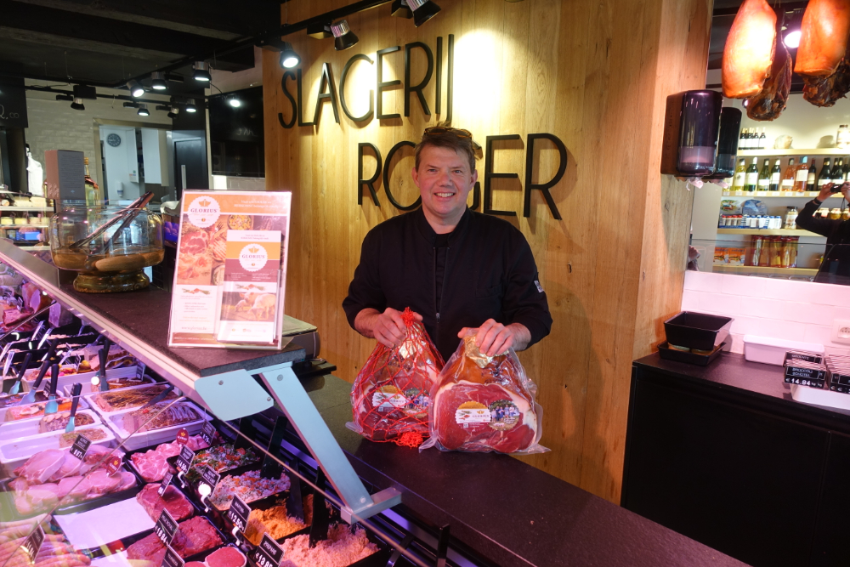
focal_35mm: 24
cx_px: 425
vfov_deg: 53.1
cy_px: 284
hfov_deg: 73.7
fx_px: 567
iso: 125
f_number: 2.8
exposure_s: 1/60
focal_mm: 8.8
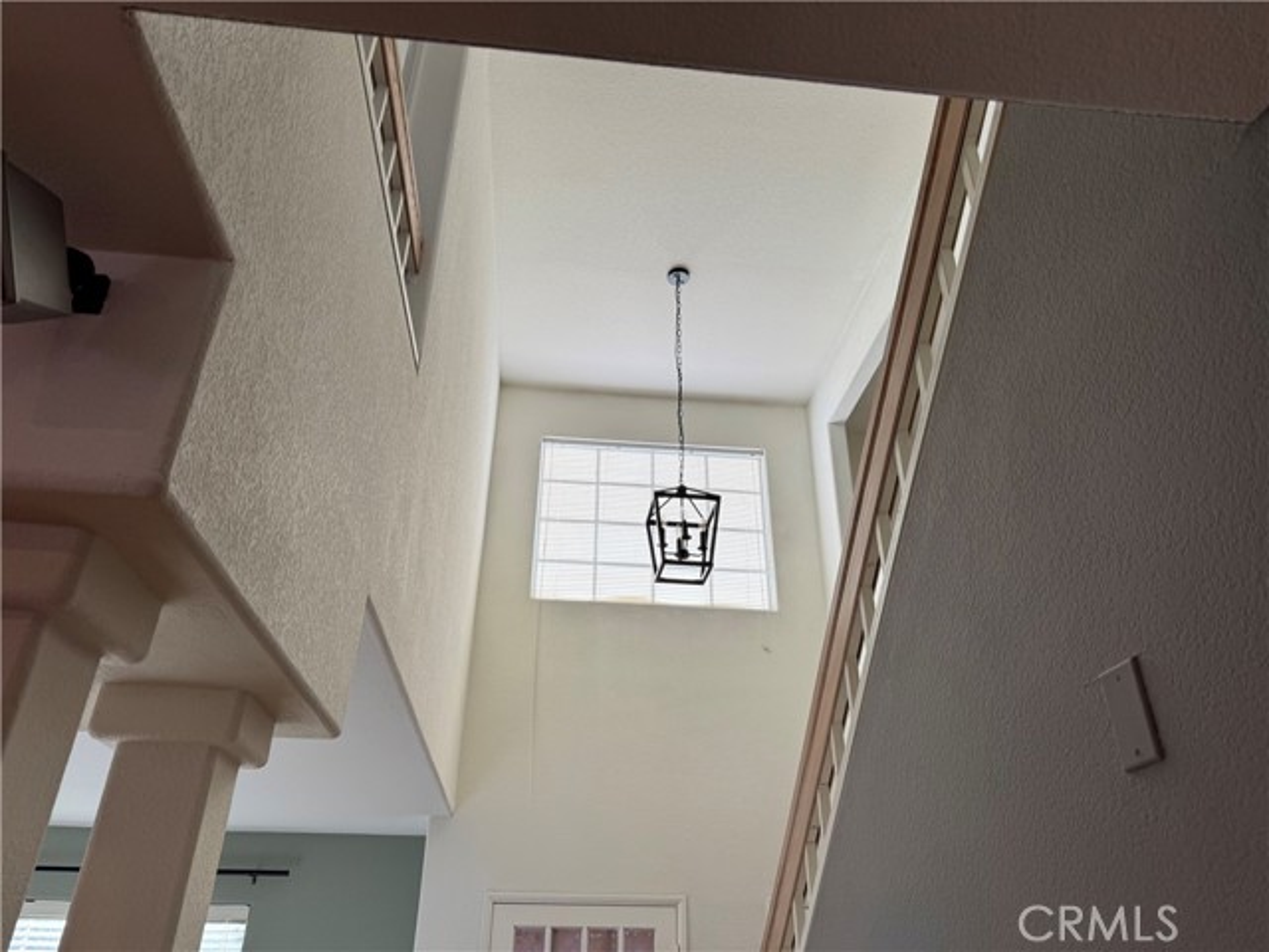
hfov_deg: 71.6
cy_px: 476
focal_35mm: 24
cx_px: 634
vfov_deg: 56.8
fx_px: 880
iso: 80
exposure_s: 1/451
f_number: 1.78
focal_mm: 6.76
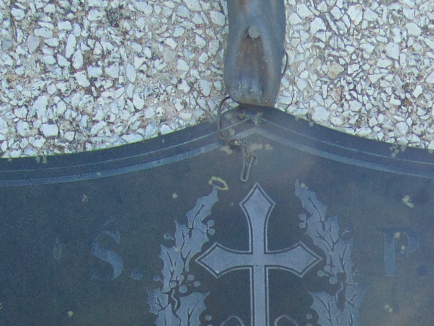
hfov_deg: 25.7
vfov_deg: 18.1
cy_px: 462
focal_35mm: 74
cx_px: 366
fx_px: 928
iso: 80
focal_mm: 4.5
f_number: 3
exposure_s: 1/125
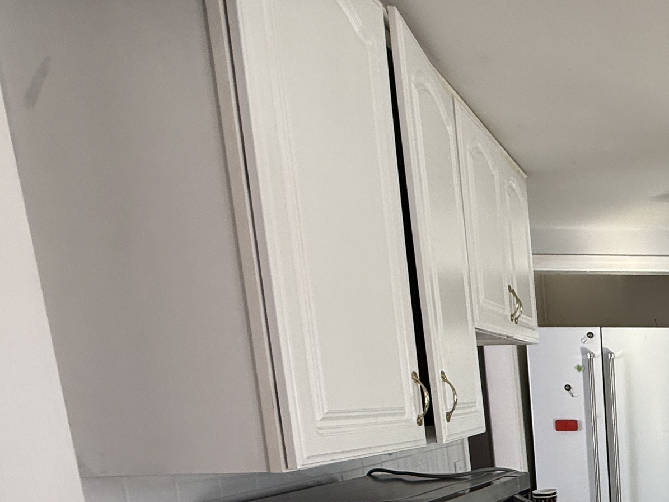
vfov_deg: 35.8
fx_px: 696
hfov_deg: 38.4
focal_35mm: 36
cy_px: 501
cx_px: 799
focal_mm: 2.22
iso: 125
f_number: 2.2
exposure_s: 1/99
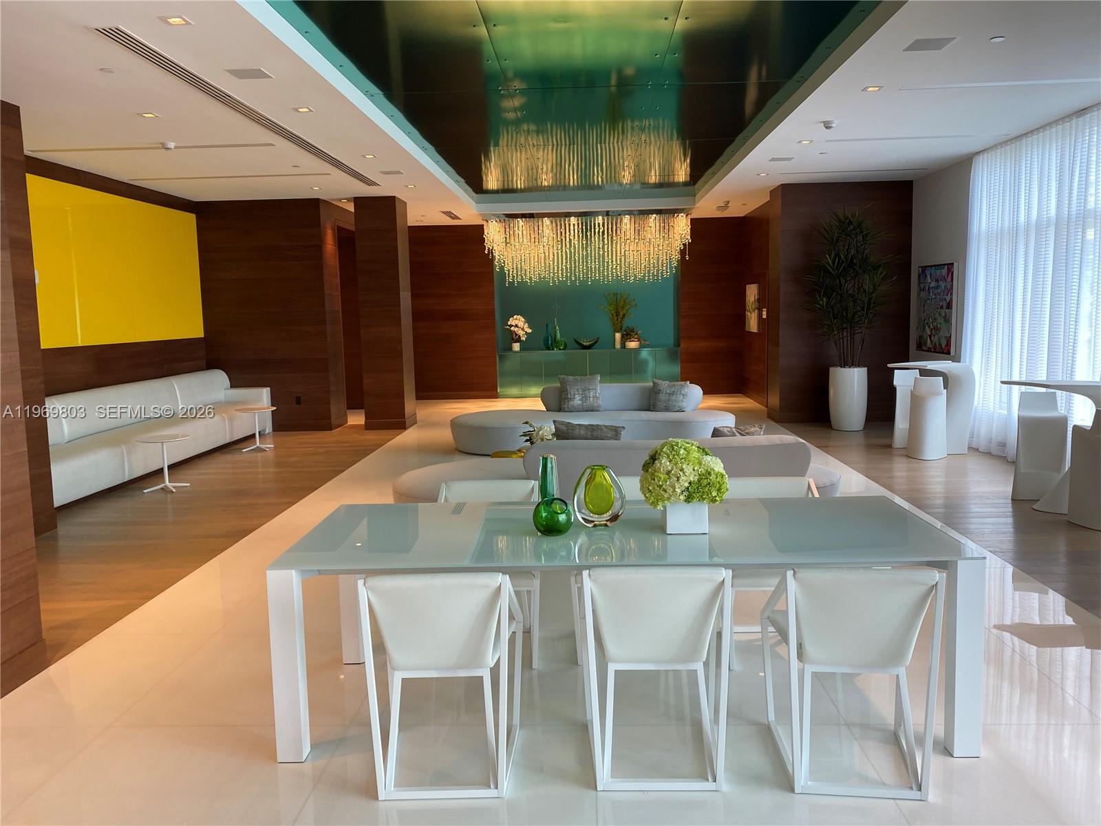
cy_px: 413
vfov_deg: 53.1
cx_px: 550
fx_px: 827
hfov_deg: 67.3
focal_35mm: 26
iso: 64
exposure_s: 1/60
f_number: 1.8
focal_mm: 4.25
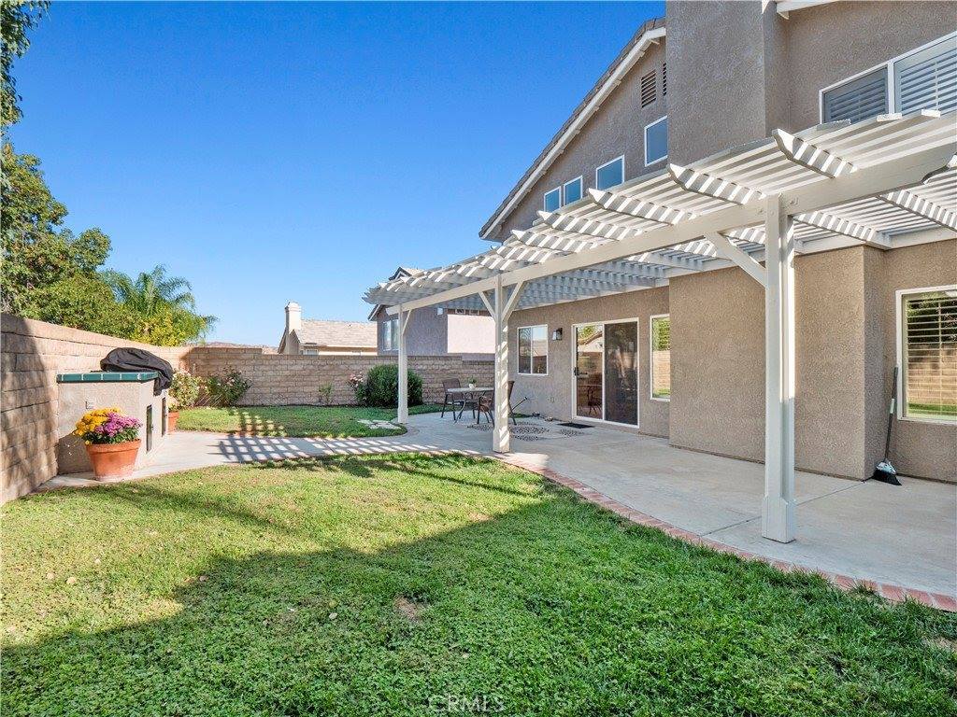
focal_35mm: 16
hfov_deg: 94.5
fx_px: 442
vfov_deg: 78.1
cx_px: 478
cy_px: 358
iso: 200
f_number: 8
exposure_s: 1/200
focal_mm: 8
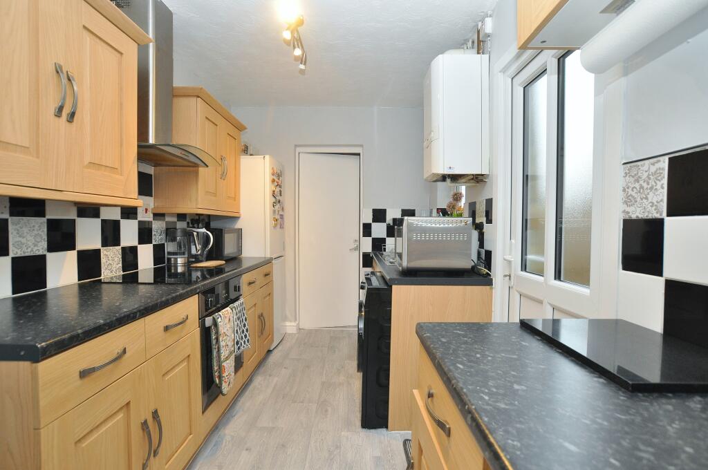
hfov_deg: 95.1
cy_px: 235
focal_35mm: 16
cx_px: 354
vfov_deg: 71.9
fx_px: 324
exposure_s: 1/60
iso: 800
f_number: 4.5
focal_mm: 11
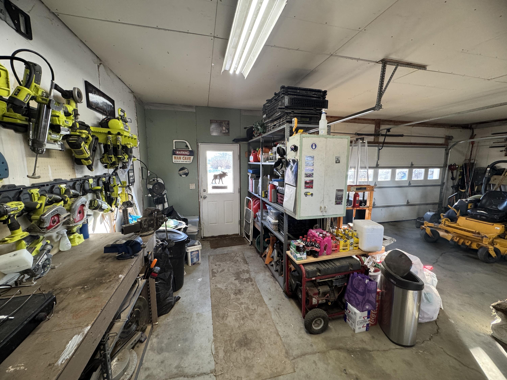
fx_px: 205
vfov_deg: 85.7
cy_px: 190
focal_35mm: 14
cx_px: 254
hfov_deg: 102.1
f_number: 2.2
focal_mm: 2.22
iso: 250
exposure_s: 1/120
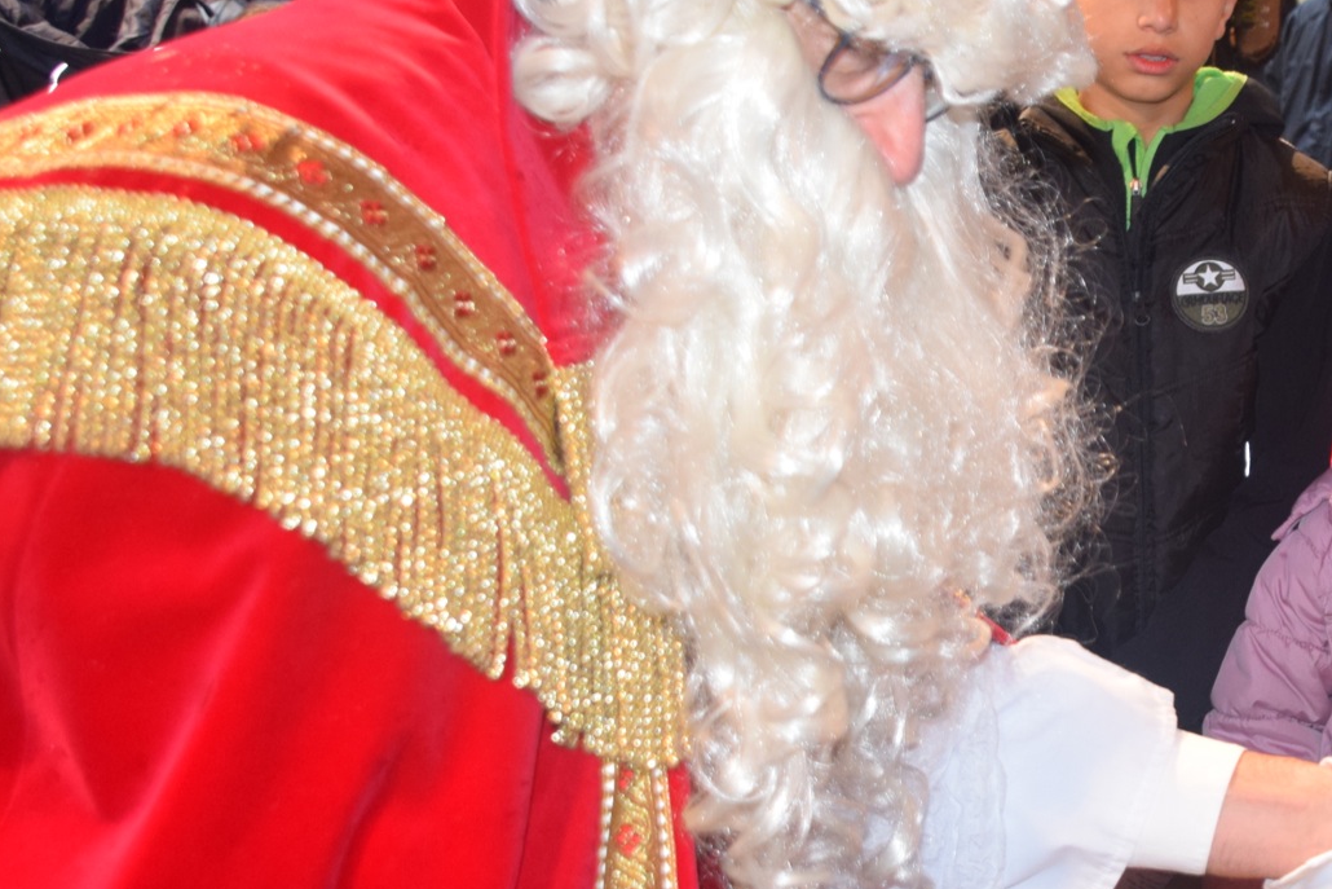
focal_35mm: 67
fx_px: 2478
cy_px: 424
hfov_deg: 28.8
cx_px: 1218
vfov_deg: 20.3
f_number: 4.5
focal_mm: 23
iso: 800
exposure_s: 1/80
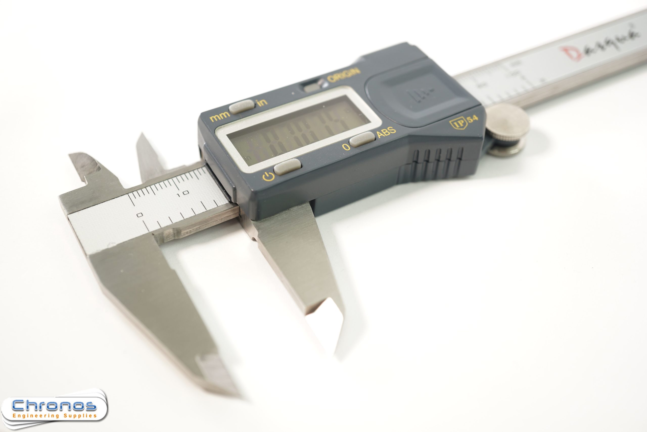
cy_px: 216
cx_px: 324
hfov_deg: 43.6
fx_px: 809
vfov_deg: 29.9
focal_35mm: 45
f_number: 4
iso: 160
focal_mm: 30
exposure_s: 1/60
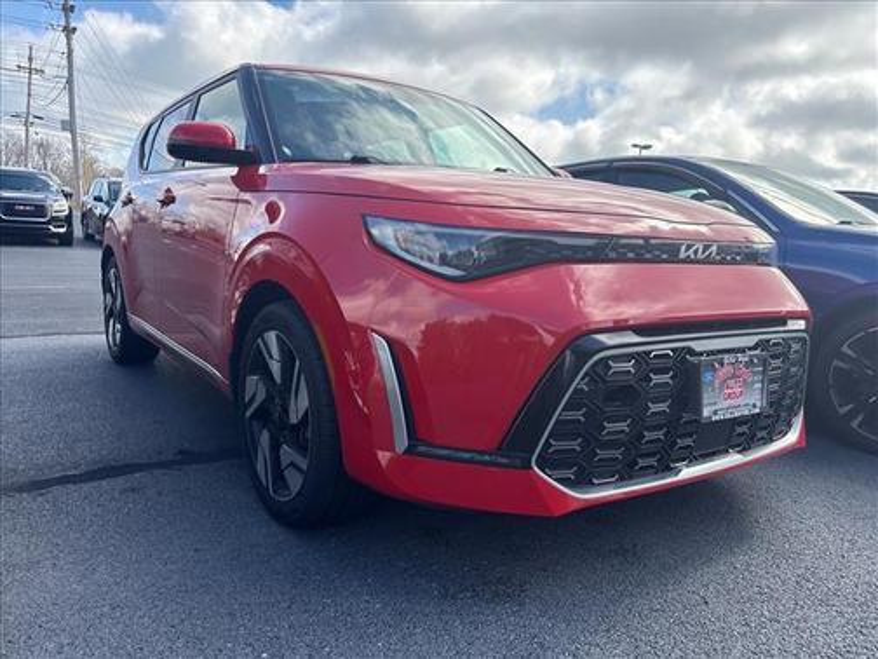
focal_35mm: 26
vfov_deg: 53.1
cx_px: 439
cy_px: 330
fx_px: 659
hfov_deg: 67.3
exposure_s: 1/1901
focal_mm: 5.96
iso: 50
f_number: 1.6
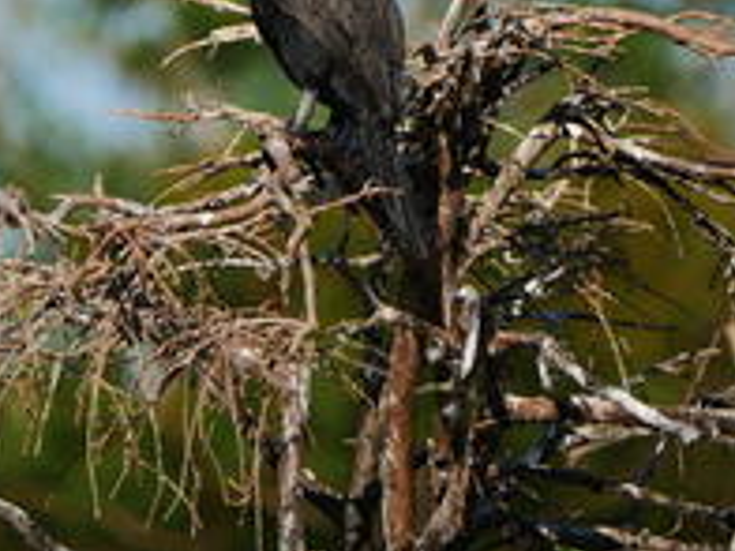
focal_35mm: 1377
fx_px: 29238
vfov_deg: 1.1
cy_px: -67
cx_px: 322
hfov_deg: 1.4
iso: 200
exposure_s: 1/1000
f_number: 5.6
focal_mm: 300
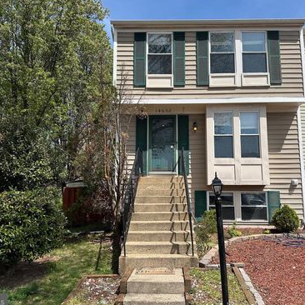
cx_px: 165
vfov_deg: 55.6
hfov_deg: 55.6
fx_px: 289
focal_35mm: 29
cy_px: 154
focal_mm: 6.86
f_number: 1.78
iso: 80
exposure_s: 1/3472
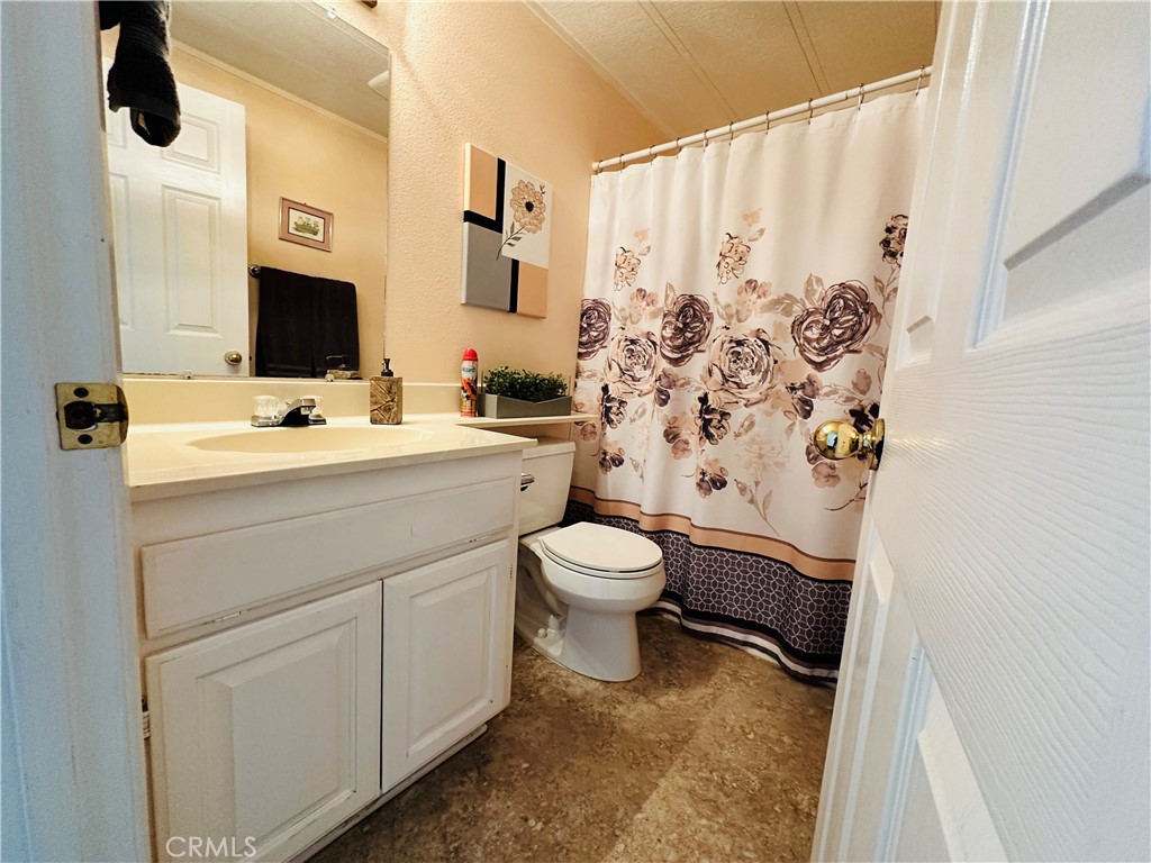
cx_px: 576
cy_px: 432
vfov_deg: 85.7
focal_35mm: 14
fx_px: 466
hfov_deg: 102.1
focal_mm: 2.22
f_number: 2.2
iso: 400
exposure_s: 1/60
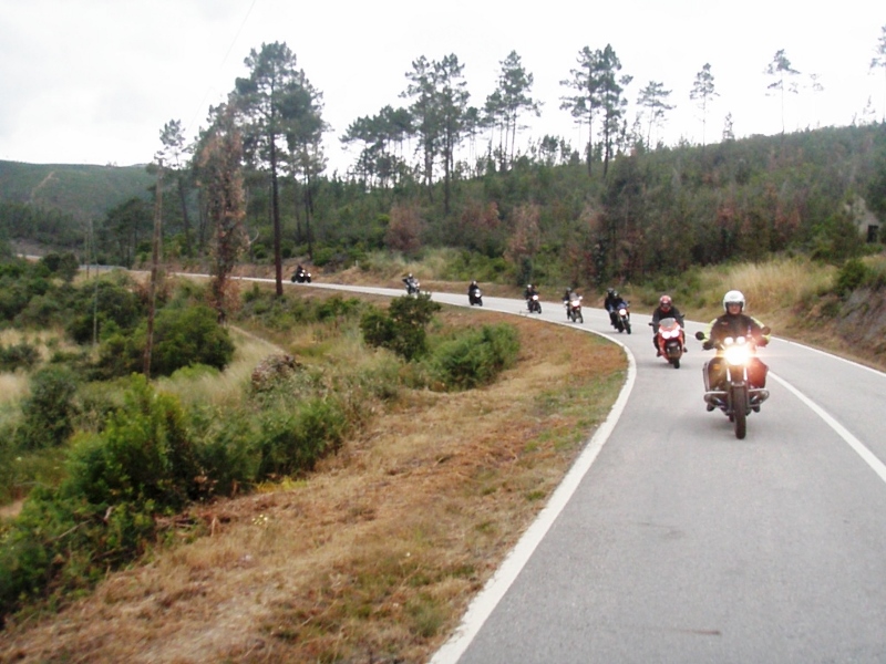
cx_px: 443
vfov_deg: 37.7
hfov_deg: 49.0
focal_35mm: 38
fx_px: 973
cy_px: 332
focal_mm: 6.7
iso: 800
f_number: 4
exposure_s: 1/800
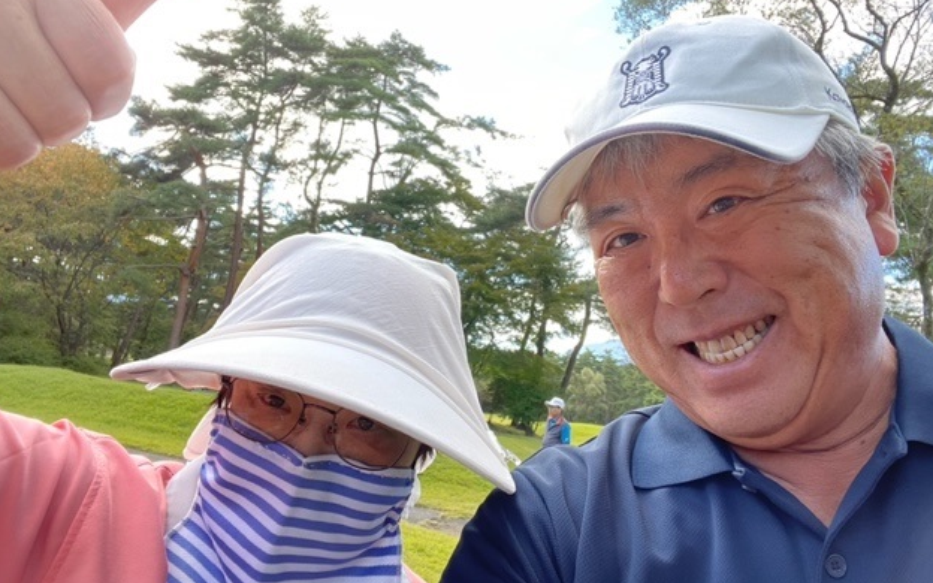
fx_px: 636
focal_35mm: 25
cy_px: 242
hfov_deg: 72.5
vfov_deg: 49.1
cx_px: 464
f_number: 2.2
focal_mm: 2.71
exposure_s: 1/121
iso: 50
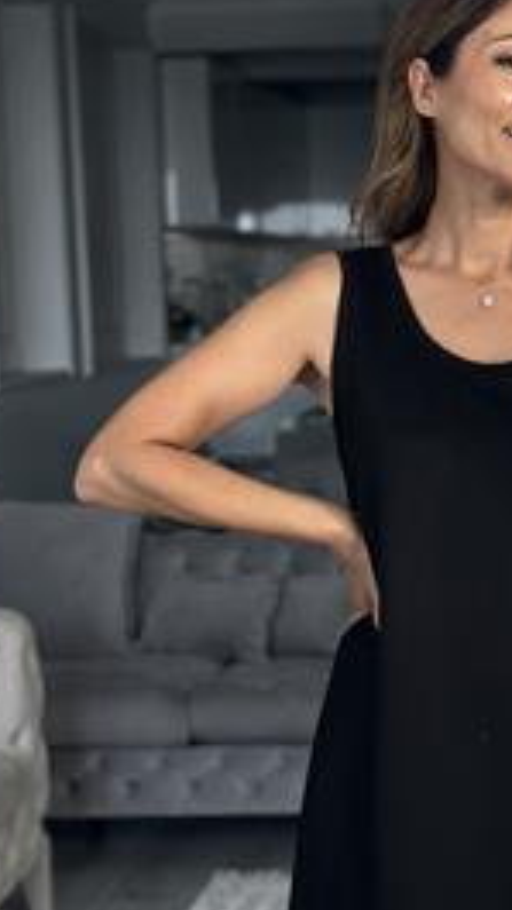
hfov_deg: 12.0
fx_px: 2414
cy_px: 515
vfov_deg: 21.3
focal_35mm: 100
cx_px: 491
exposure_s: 1/121
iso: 100
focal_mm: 6.86
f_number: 1.78
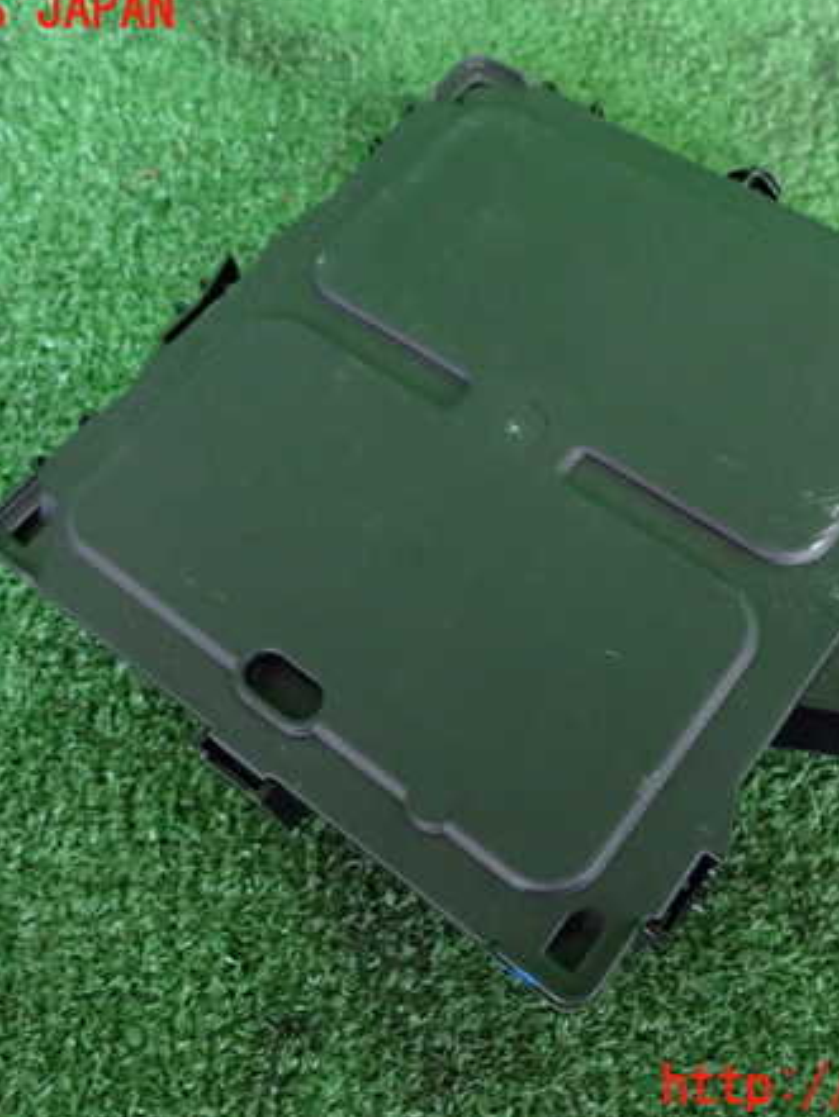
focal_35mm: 34
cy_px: 550
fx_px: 1098
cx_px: 474
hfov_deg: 41.7
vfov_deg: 53.9
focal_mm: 4.5
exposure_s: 1/30
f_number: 2
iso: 640
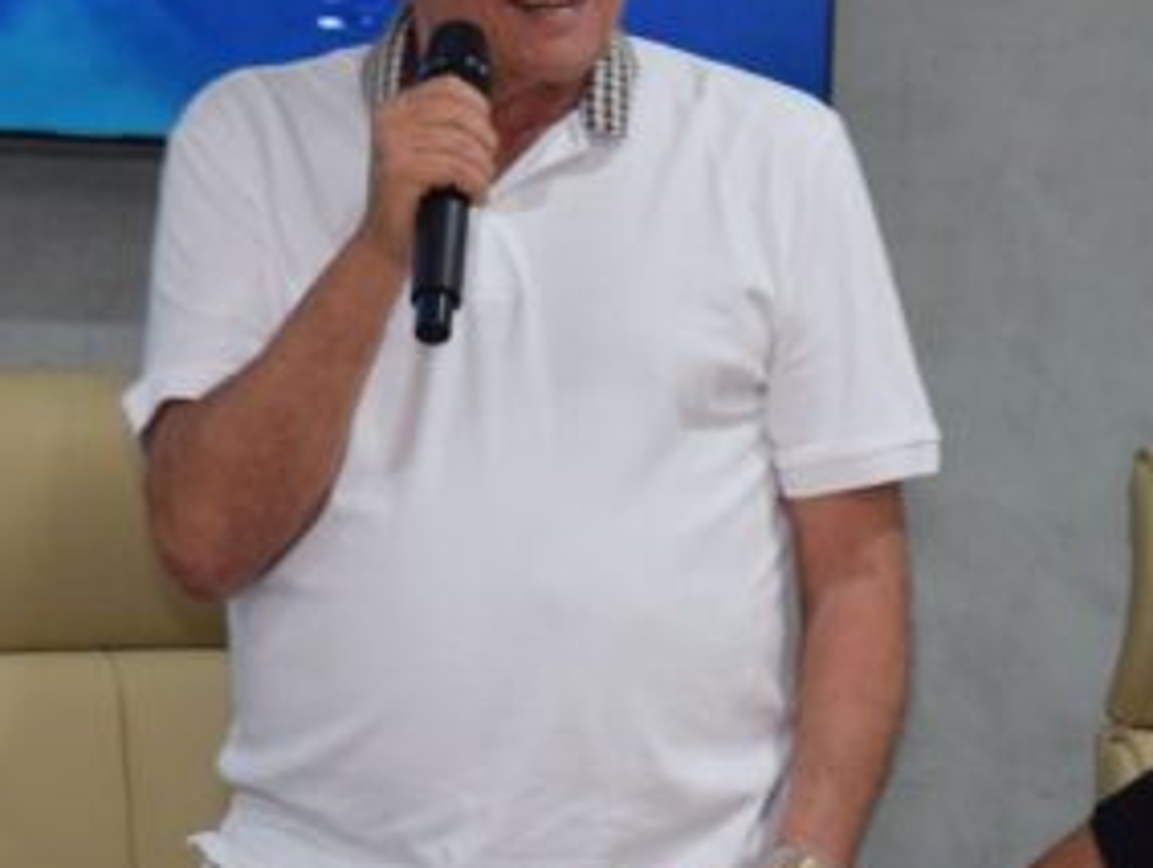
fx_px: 9447
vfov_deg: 5.3
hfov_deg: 7.0
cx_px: 623
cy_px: 373
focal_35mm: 283
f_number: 5.3
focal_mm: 75
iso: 800
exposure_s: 1/80
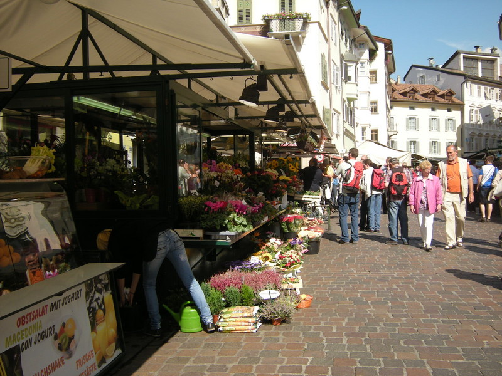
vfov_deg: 37.7
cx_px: 251
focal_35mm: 38
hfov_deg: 49.0
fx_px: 551
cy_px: 188
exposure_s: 1/140
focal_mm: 6.3
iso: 64
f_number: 6.4
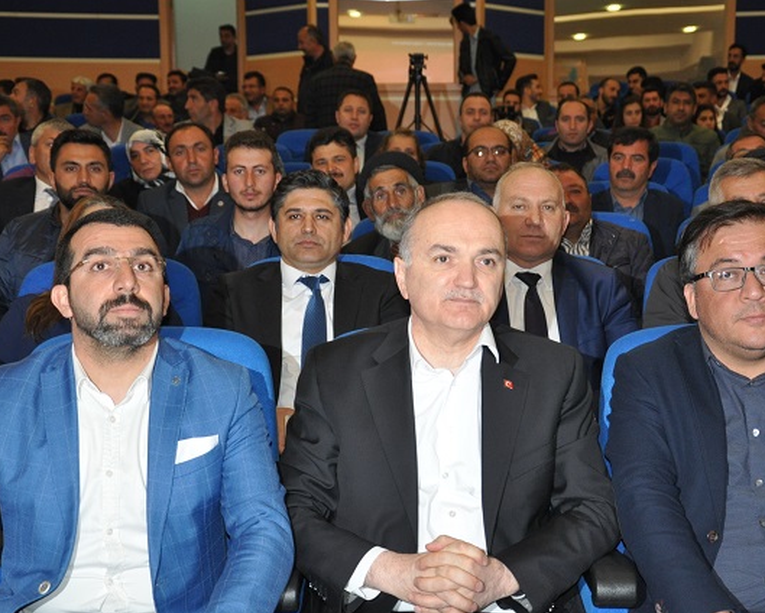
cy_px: 308
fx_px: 1473
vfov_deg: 23.5
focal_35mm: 65
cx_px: 429
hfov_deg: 29.1
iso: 800
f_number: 4.5
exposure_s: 1/60
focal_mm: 38
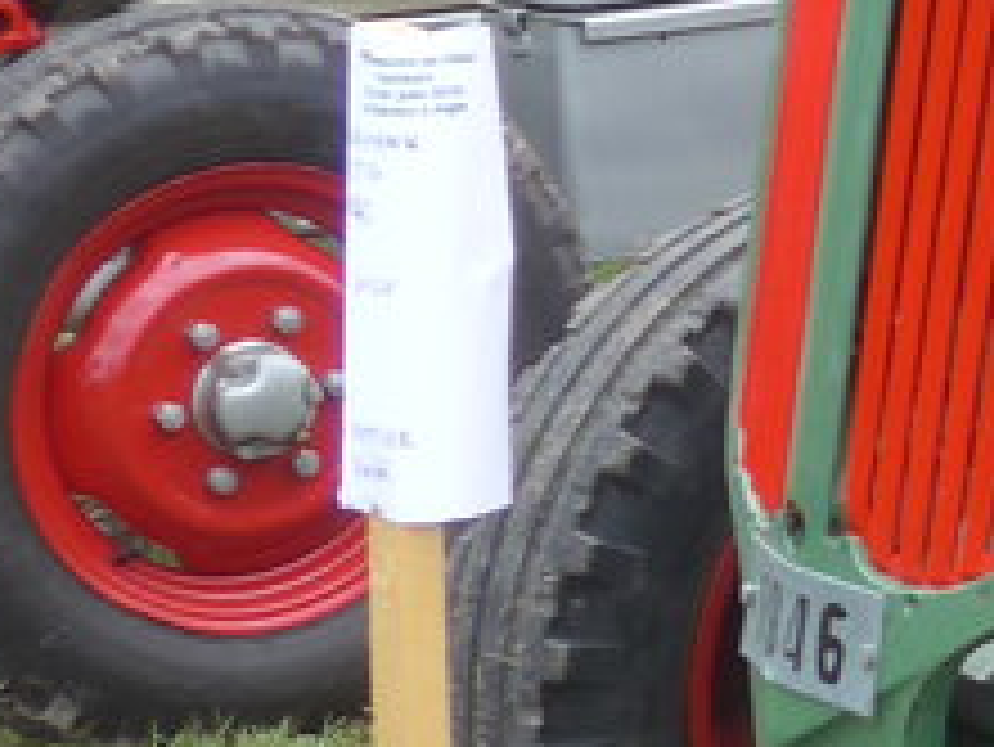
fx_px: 6091
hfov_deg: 8.6
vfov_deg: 7.0
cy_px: 40
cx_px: 2343
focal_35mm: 212
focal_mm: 8
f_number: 2.8
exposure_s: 1/250
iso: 80
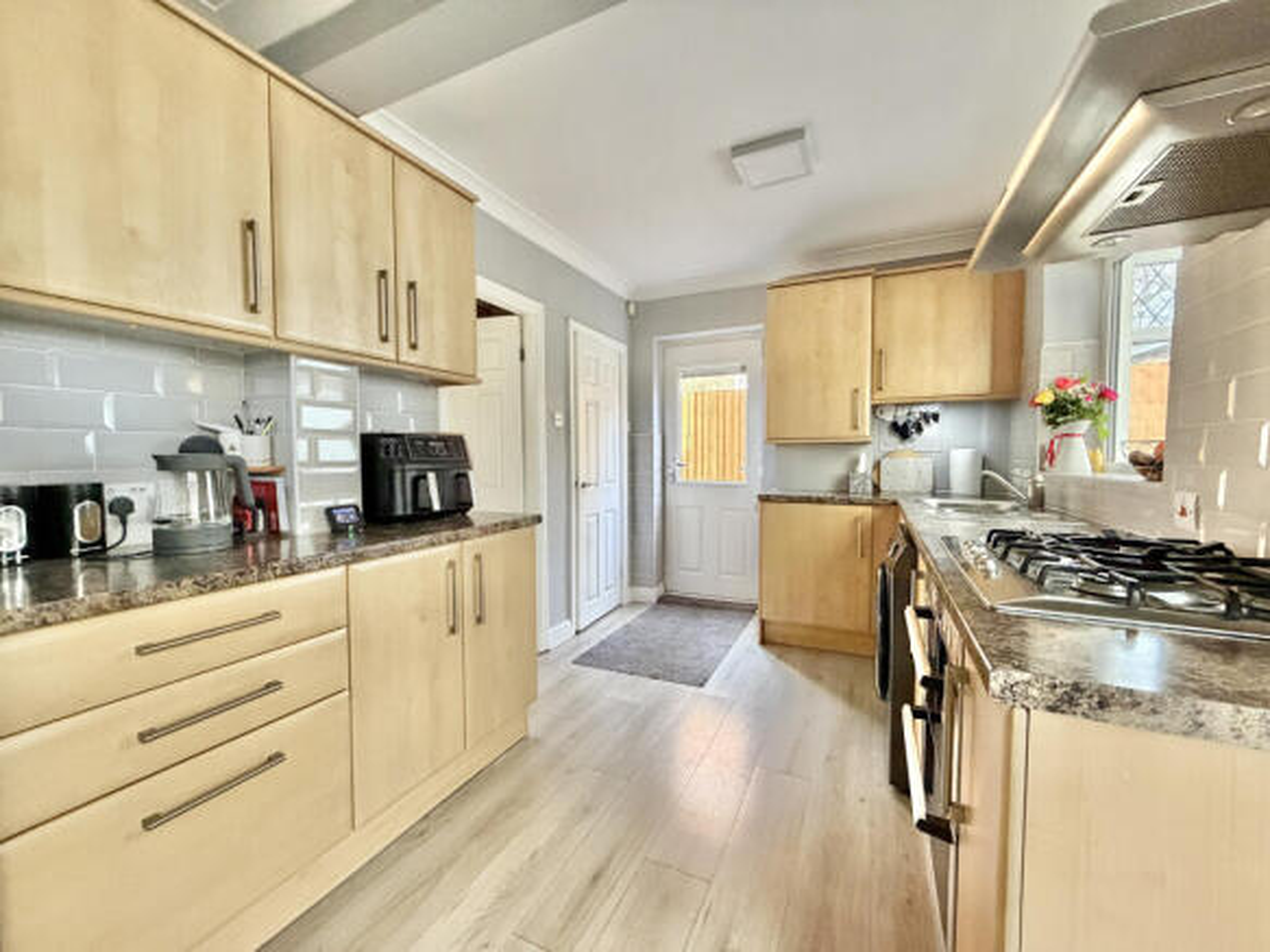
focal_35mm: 14
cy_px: 476
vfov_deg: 85.7
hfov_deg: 102.1
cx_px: 635
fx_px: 514
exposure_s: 1/60
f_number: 2.2
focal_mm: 2.22
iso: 500
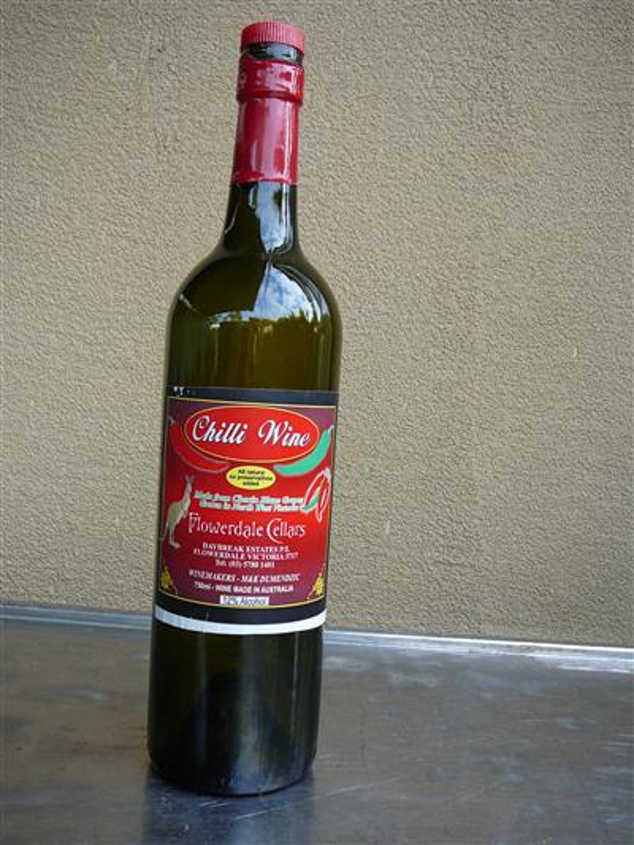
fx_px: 854
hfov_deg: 40.7
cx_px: 317
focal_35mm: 35
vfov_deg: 52.6
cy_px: 422
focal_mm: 5.2
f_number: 2.8
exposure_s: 1/60
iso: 80
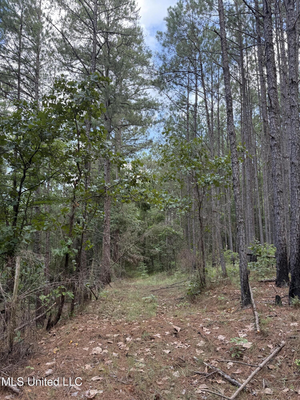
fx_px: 277
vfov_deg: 71.6
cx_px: 150
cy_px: 200
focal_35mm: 24
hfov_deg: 56.8
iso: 100
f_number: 1.78
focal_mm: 6.76
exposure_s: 1/244
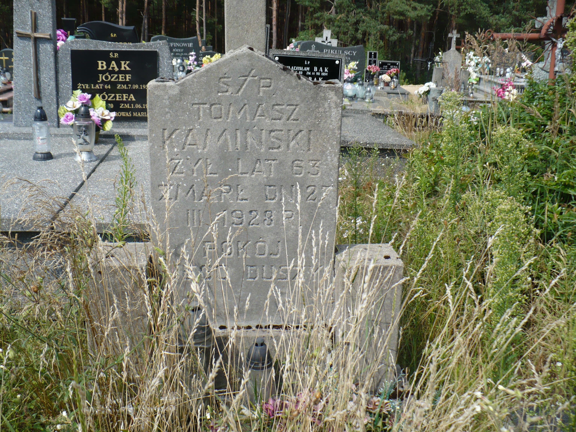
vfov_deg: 38.7
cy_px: 216
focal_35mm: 37
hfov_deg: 50.1
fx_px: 616
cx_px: 288
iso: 100
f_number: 8
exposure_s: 1/160
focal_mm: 6.1
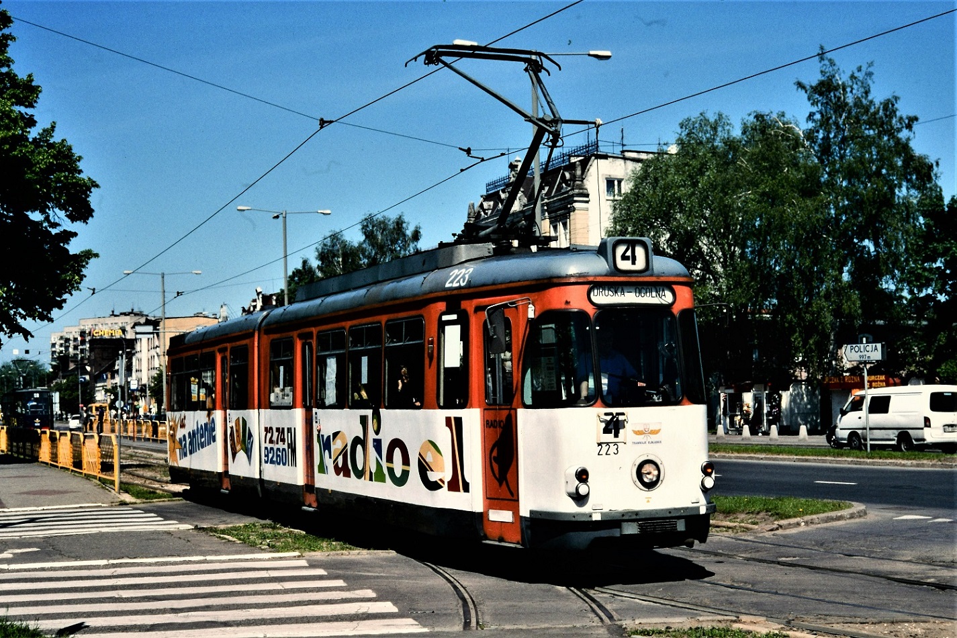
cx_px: 478
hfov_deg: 33.4
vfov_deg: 22.6
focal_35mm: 60
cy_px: 319
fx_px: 1595
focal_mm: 60
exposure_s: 10
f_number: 22
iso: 100
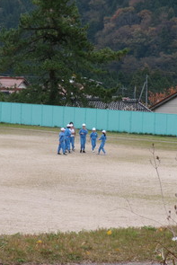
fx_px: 1473
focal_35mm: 200
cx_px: 83
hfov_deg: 6.9
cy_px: 134
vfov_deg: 10.3
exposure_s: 1/150
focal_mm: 25.5
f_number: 6.3
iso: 100
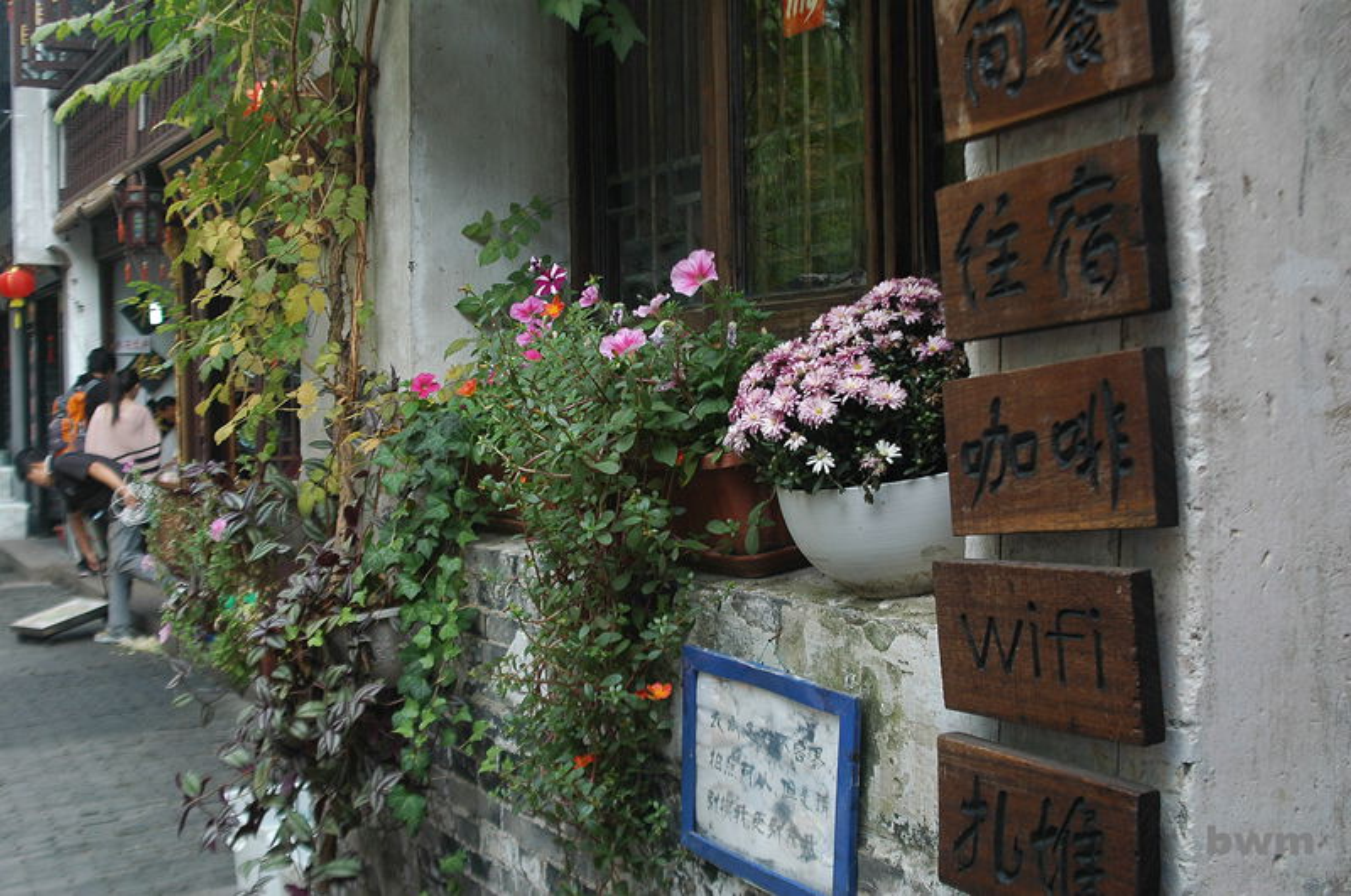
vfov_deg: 31.8
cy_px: 448
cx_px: 676
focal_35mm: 42
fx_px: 1574
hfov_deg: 46.5
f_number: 6.3
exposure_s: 1/60
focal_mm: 28
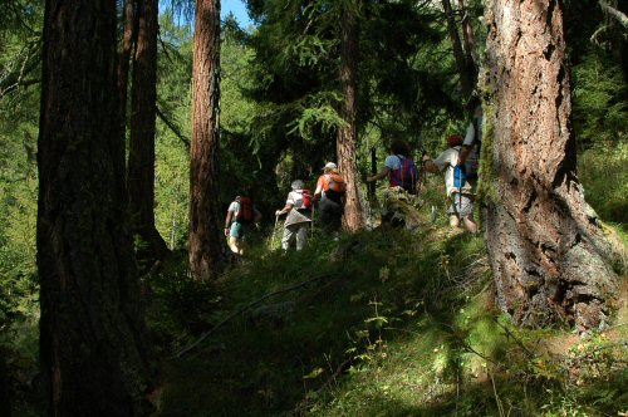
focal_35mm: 42
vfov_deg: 31.8
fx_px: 732
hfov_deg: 46.5
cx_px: 314
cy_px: 208
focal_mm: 28
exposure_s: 1/100
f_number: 9
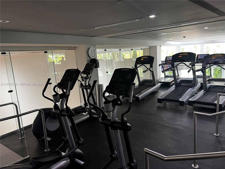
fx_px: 169
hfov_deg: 67.3
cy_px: 84
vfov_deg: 53.1
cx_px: 112
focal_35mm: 26
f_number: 1.5
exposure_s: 1/60
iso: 250
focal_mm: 5.7
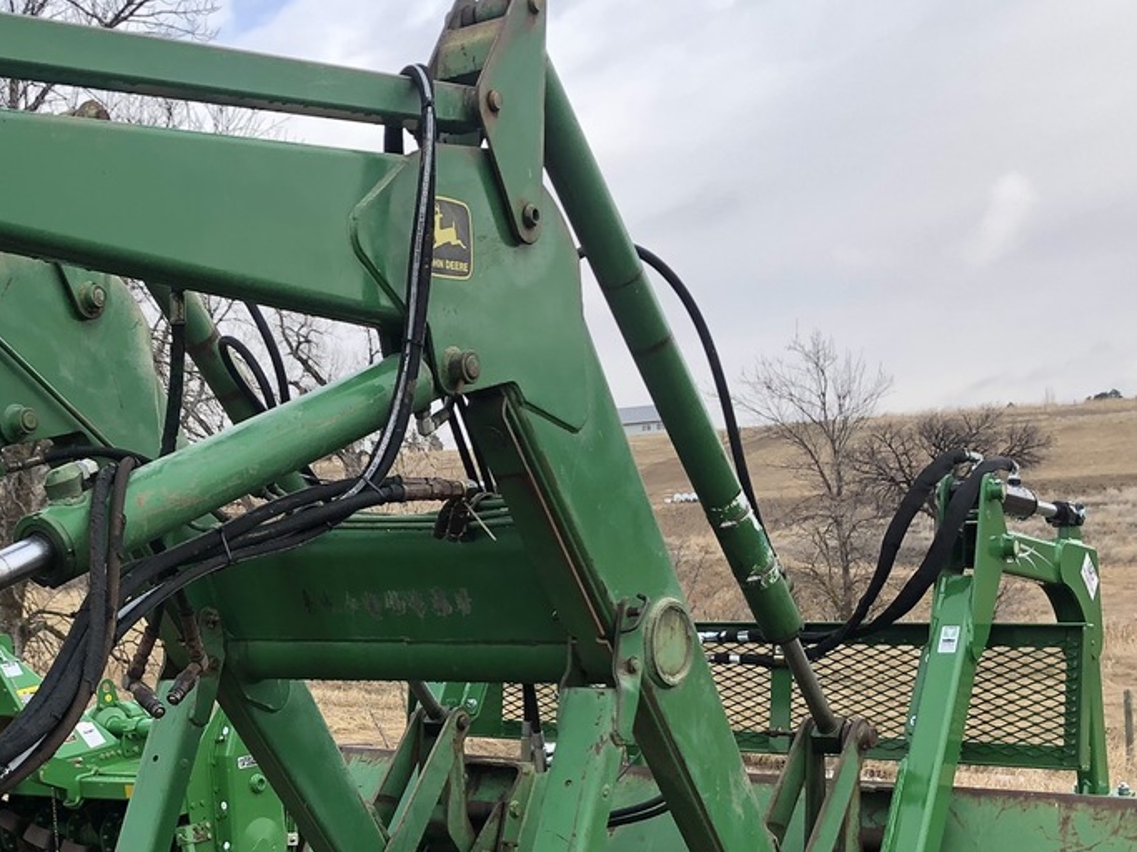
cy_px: 706
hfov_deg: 33.4
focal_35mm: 56
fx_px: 1839
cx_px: 241
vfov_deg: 25.6
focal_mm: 3.99
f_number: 1.8
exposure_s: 1/428
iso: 20
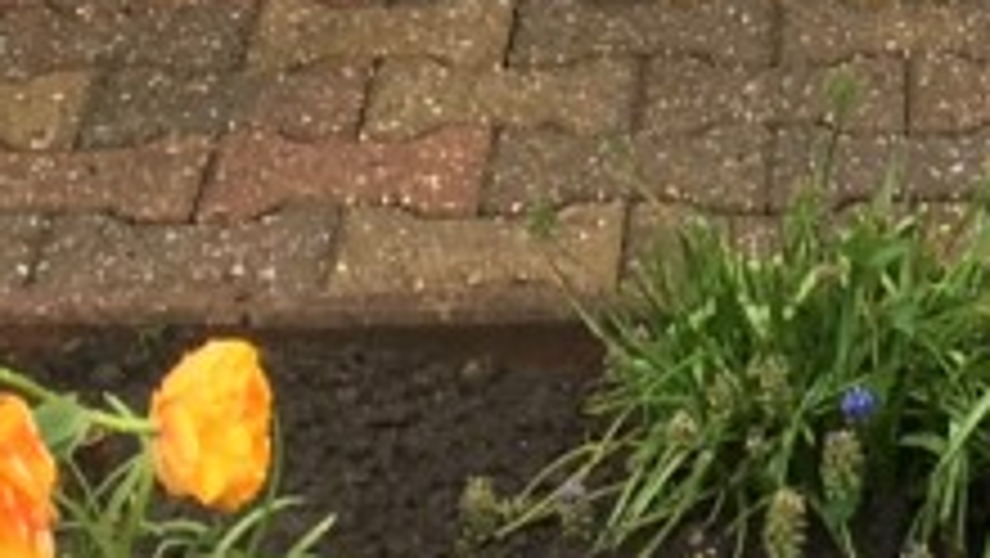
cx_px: 1138
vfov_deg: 5.4
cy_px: -1305
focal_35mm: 207
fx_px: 5437
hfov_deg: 10.3
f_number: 2.2
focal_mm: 4.15
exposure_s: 1/100
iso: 25
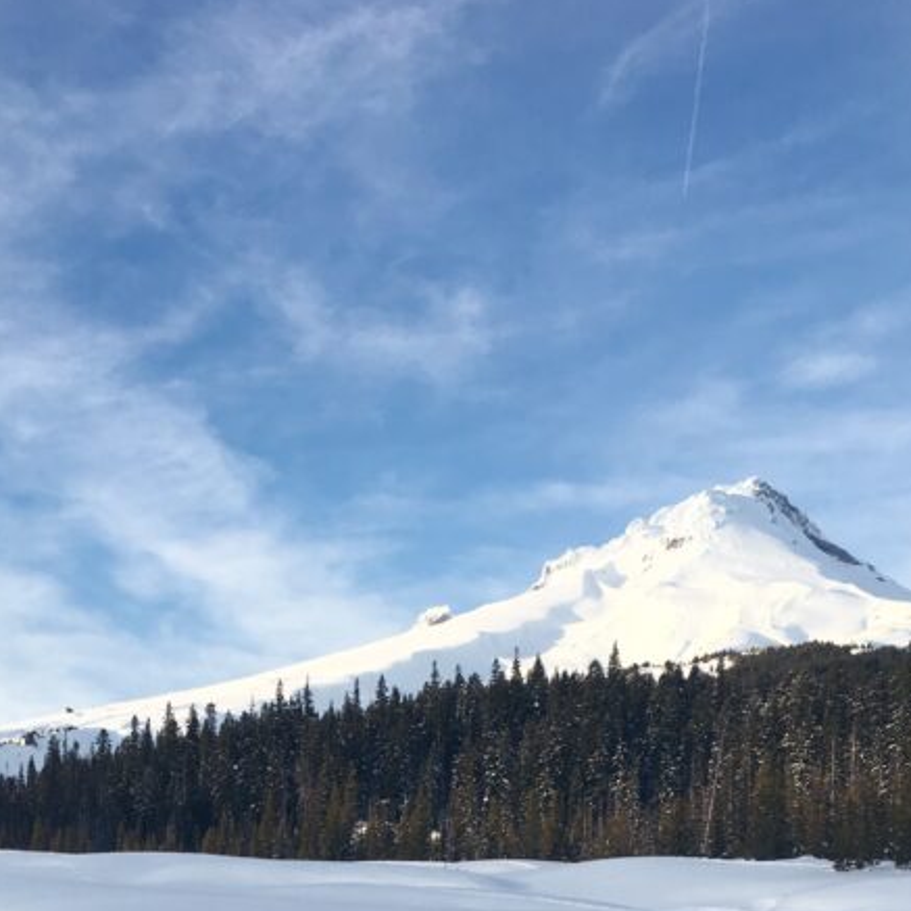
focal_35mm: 60
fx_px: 1786
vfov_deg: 26.2
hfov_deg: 28.2
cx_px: 225
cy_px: 1021
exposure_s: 1/693
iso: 25
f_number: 2.2
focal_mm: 4.15
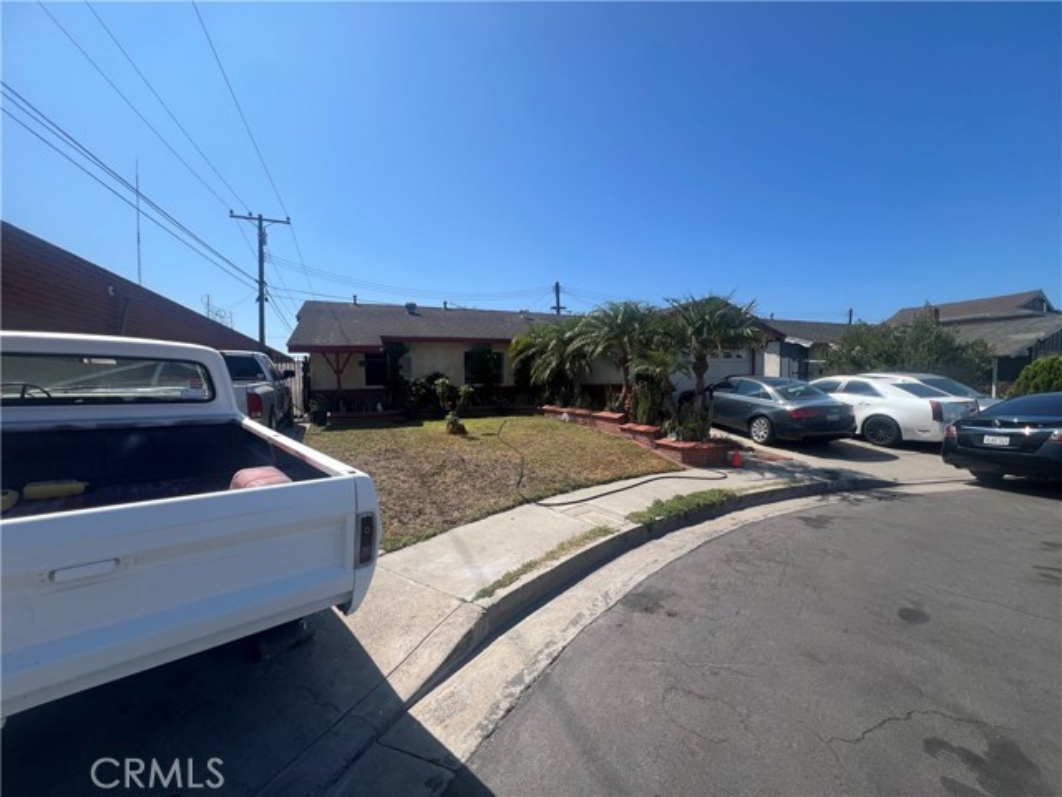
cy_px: 398
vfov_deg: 89.9
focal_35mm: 13
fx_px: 399
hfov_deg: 106.2
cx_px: 531
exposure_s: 1/1647
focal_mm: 1.57
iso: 32
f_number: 1.8
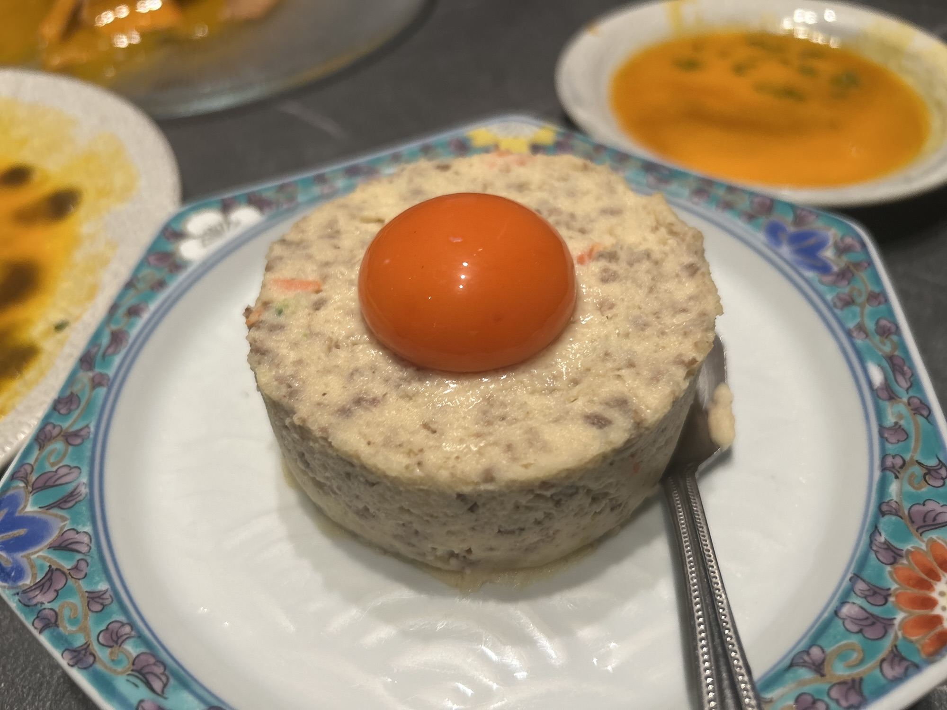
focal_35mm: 26
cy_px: 355
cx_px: 474
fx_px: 711
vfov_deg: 53.1
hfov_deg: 67.3
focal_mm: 5.7
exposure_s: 1/100
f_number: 1.5
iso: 100
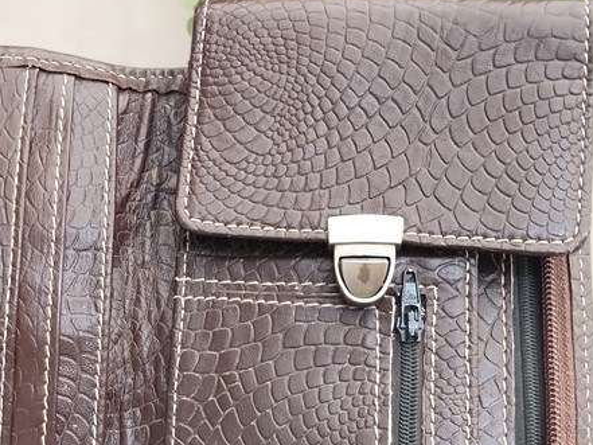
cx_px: 112
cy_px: 317
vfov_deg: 24.6
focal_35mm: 59
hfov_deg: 31.8
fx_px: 1011
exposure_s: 1/25
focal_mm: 4
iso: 64
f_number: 1.8
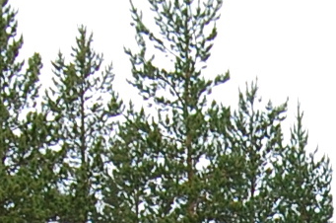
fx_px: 2403
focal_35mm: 258
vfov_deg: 5.2
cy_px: 522
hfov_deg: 7.9
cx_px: 474
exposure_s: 1/160
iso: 200
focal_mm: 26
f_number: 6.3
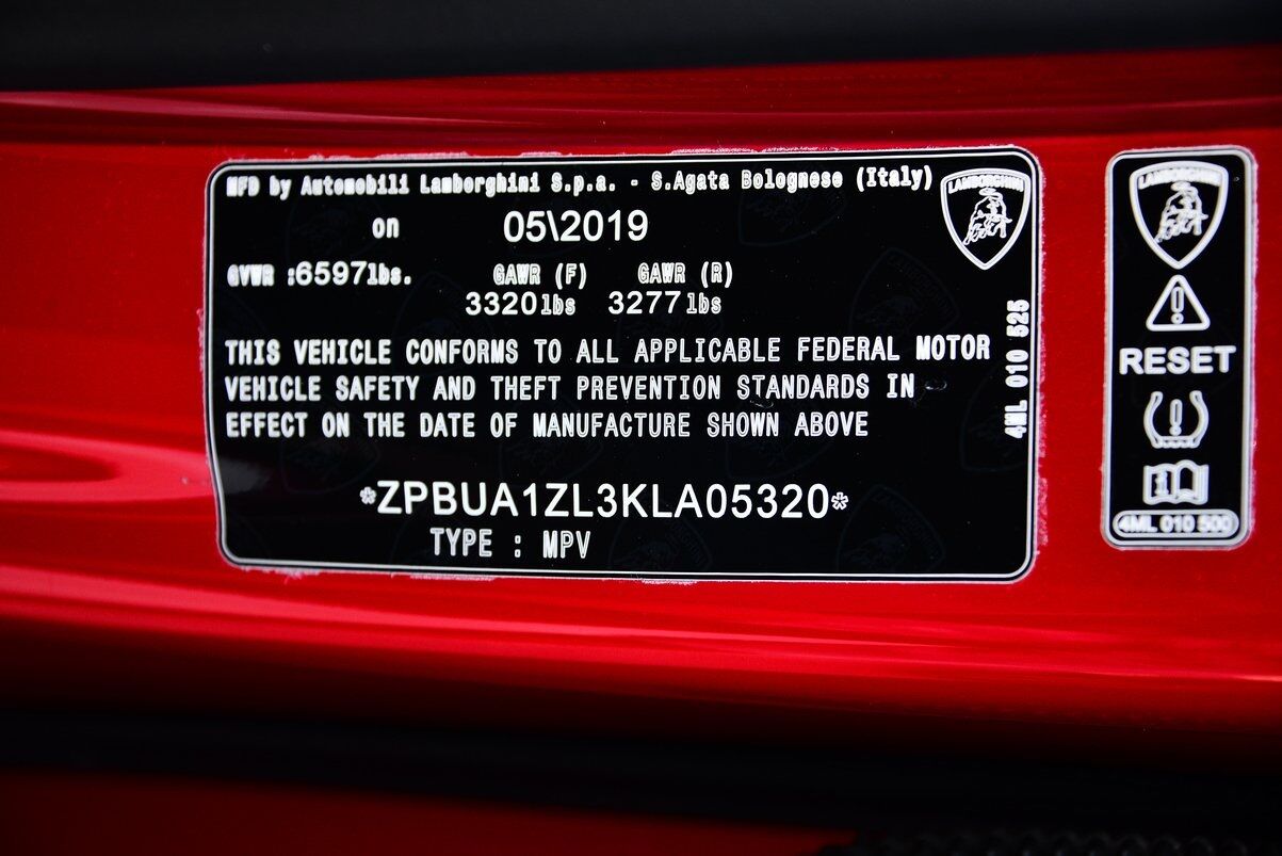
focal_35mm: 98
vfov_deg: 14.0
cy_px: 428
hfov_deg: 20.8
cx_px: 641
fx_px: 3491
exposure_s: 1/80
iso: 500
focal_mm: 98
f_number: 5.3
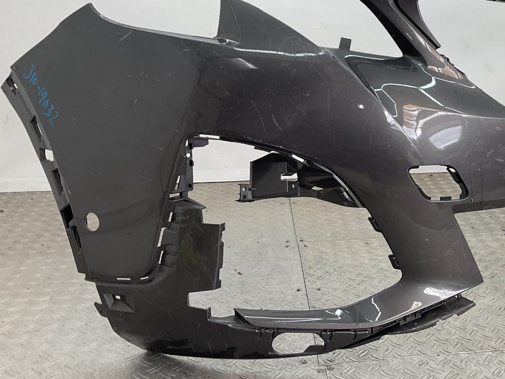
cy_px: 128
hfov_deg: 38.3
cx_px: 396
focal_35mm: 48
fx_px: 700
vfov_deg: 30.1
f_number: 1.8
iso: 16
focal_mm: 3
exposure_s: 1/111
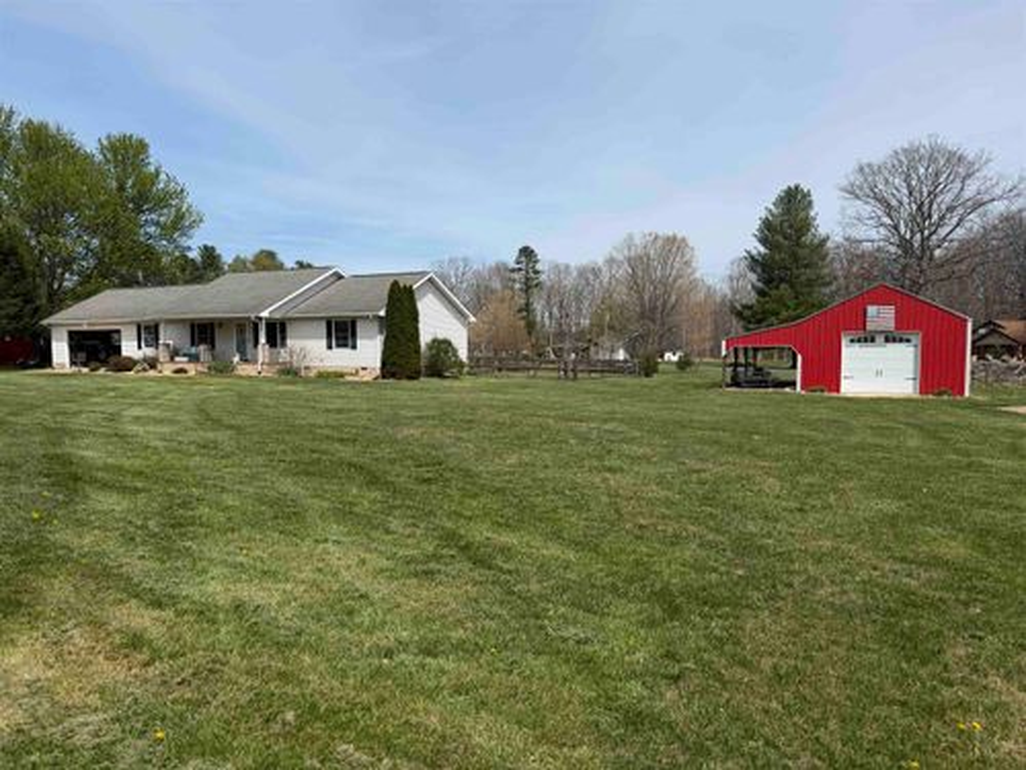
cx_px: 513
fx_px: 711
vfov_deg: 56.8
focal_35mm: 24
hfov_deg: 71.6
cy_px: 385
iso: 80
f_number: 1.78
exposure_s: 1/6173
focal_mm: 6.76
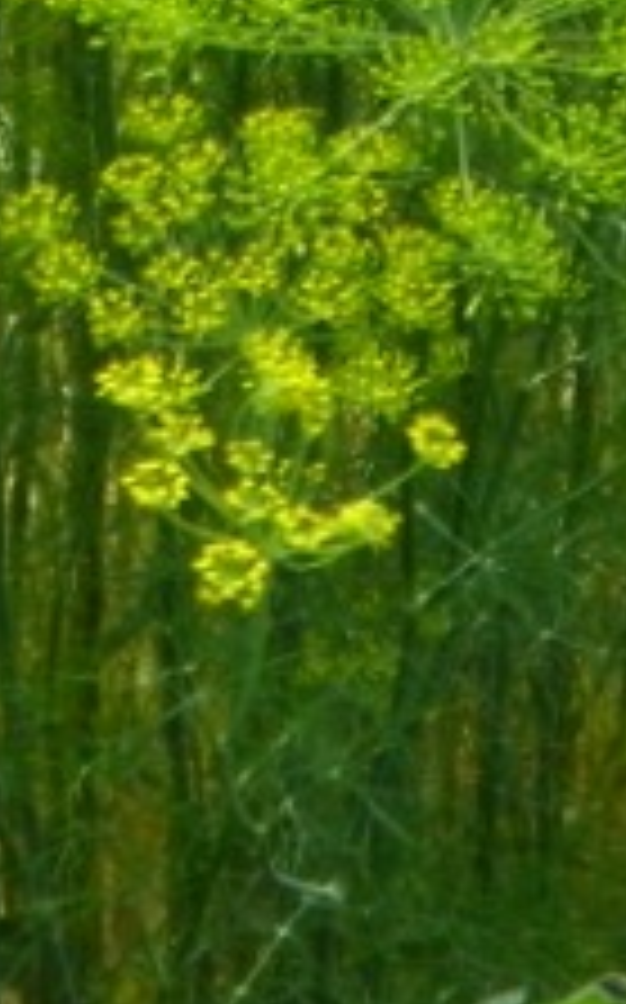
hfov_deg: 1.3
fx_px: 28225
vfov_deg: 2.0
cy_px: -675
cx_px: 86
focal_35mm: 1032
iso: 64
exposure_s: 1/125
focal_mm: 37.7
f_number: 4.5
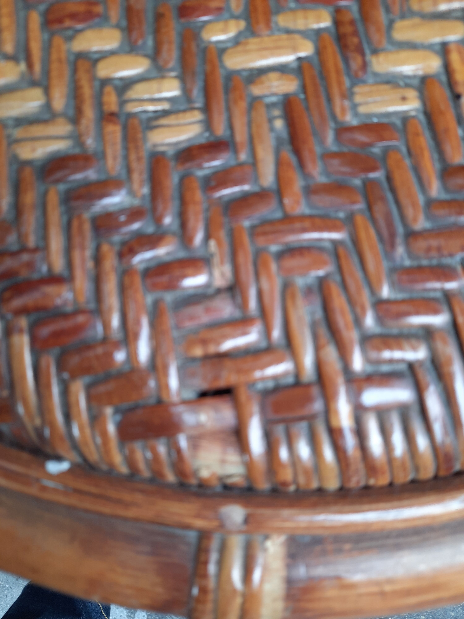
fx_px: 447
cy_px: 310
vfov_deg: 69.4
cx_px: 232
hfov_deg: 54.9
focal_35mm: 25
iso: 32
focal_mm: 4.6
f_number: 2
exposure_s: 1/50
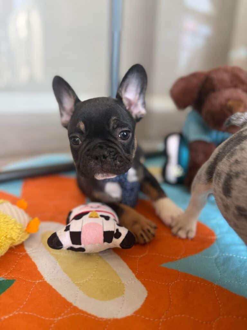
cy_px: 165
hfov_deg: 56.8
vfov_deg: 71.6
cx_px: 124
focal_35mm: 24
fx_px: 228
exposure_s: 1/120
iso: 200
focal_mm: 6.76
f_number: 1.78
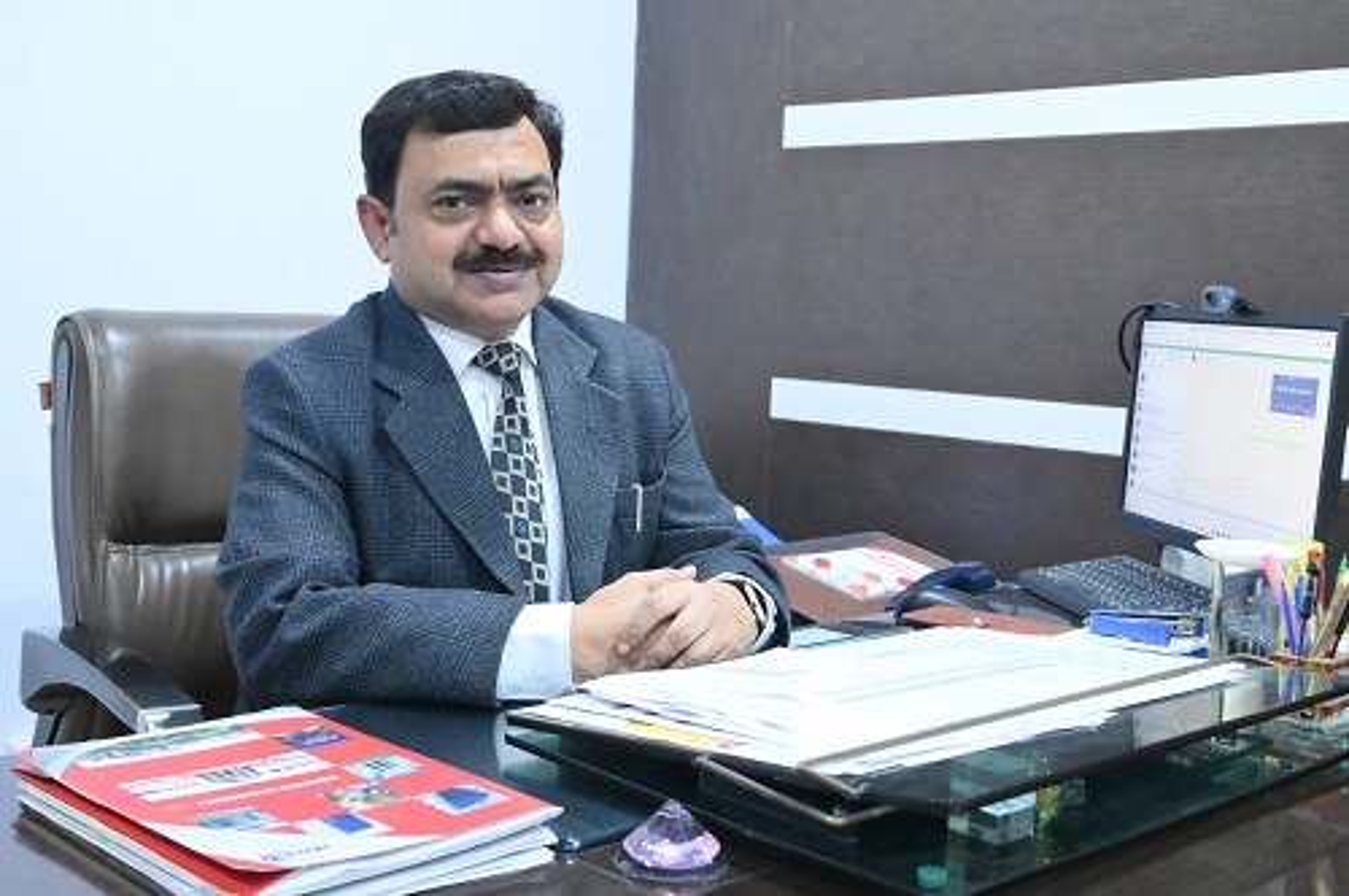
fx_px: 1609
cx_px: 674
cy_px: 448
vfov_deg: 31.1
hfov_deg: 45.5
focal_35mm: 43
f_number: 7.1
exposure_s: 1/100
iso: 16000
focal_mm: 43
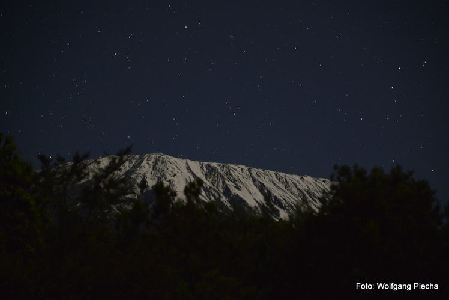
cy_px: 150
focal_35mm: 112
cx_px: 224
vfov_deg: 12.2
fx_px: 1397
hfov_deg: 18.3
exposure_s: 10
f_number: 4
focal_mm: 112
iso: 2500
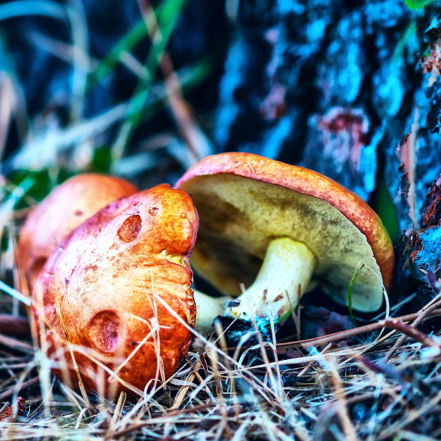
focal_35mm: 115
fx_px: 1658
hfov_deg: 15.2
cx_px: 204
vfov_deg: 15.2
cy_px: 220
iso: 200
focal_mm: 60
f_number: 2.4
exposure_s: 1/180
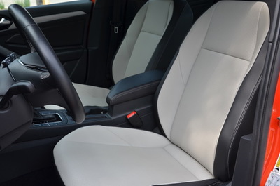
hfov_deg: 48.0
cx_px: 140
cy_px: 93
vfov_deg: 32.9
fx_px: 314
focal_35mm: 40
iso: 200
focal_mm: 27
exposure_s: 1/200
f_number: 7.1
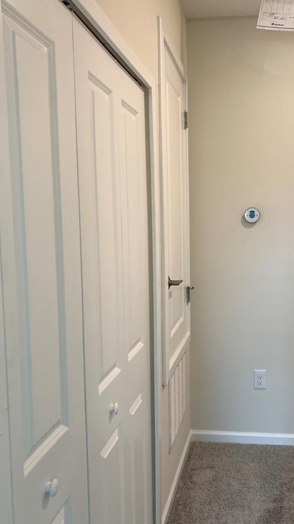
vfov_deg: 59.5
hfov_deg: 35.0
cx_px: 212
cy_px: 273
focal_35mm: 33
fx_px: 458
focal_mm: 4.25
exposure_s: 1/60
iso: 100
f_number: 1.8
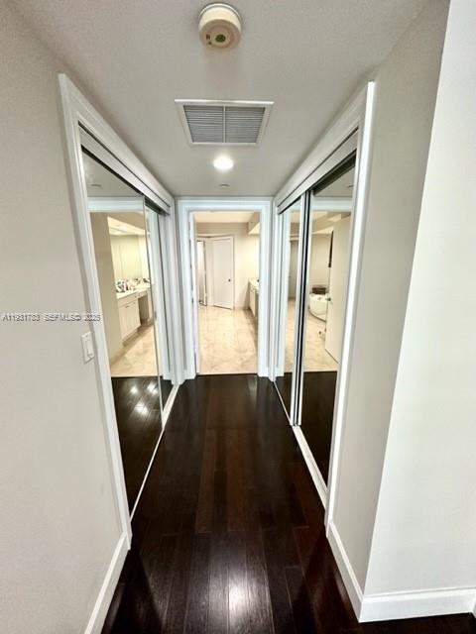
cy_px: 317
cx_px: 238
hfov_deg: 85.7
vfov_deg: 102.1
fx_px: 257
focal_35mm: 14
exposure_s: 1/120
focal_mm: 2.22
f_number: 2.2
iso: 250
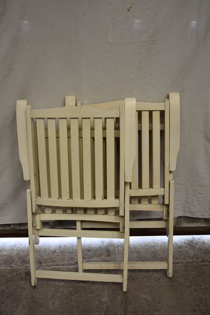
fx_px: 276
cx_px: 105
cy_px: 158
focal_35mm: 32
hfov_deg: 41.7
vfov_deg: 59.5
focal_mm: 21
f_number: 5
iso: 800
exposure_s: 1/100
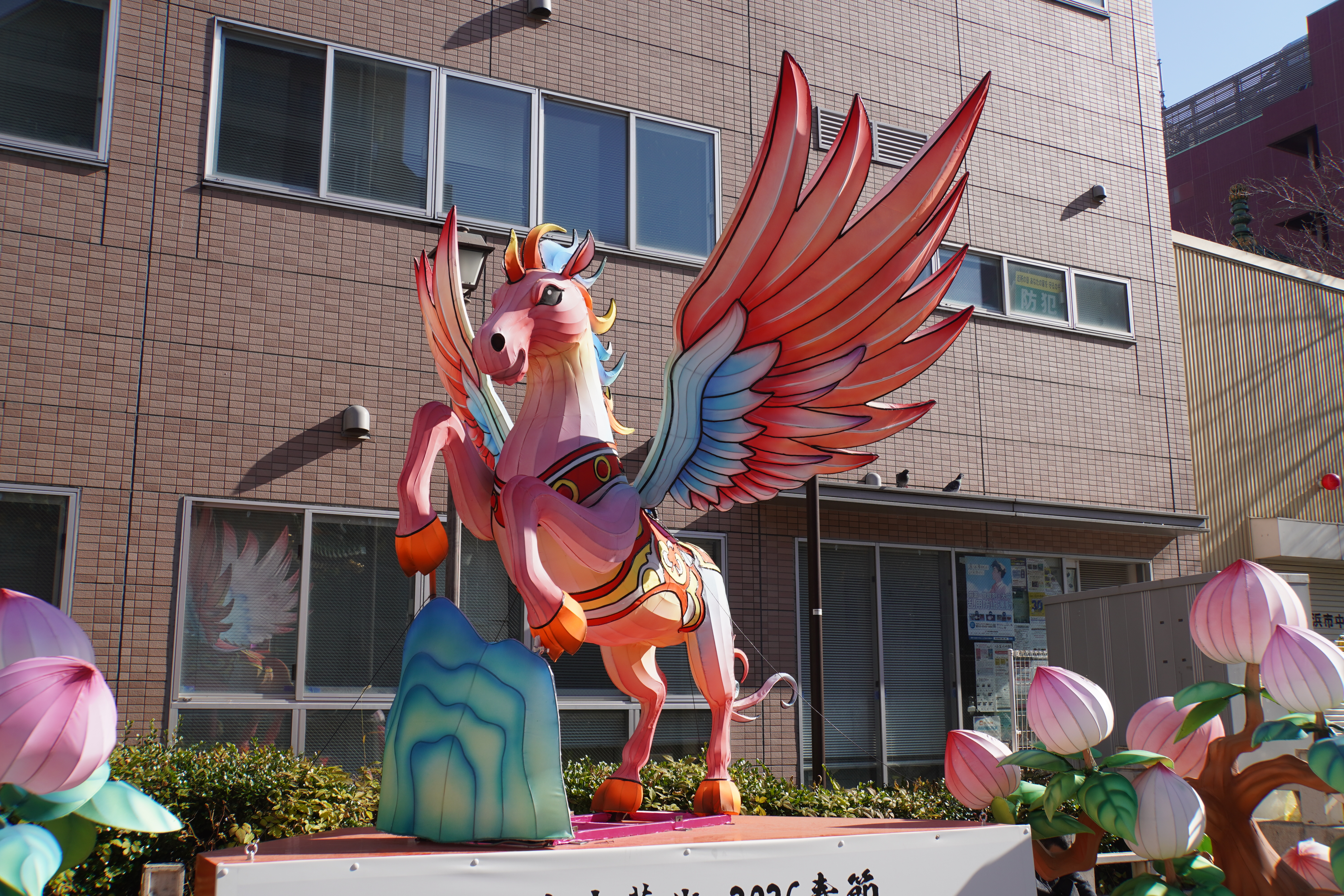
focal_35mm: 34
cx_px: 672
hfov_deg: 55.1
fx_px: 1288
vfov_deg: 38.4
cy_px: 448
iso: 100
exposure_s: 1/640
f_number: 5
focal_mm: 23
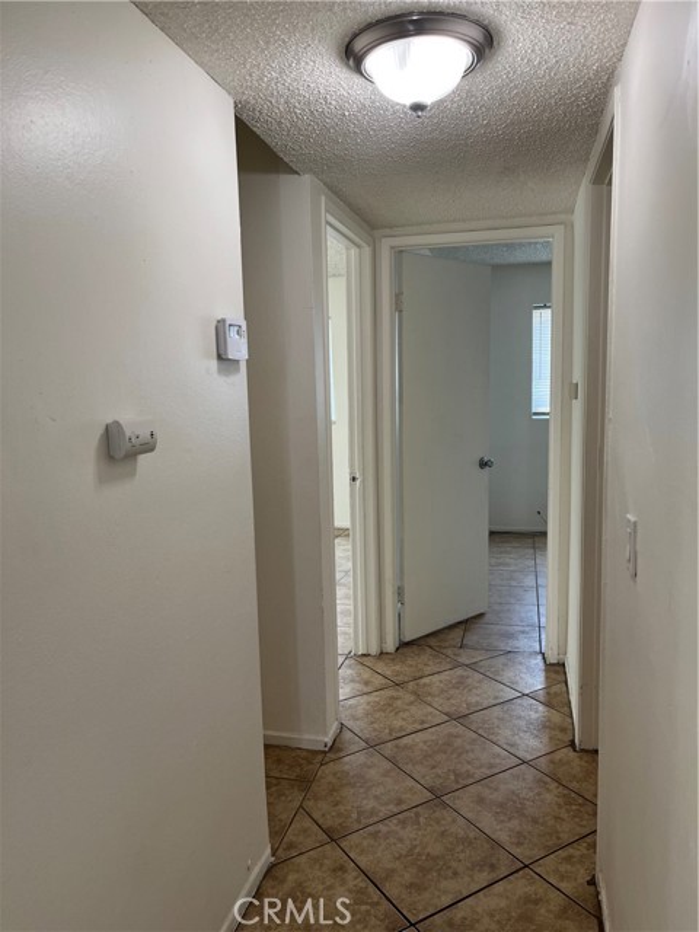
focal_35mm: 26
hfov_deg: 53.1
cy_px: 466
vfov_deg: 67.3
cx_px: 350
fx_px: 700
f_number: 1.6
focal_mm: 5.1
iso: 64
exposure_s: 1/60
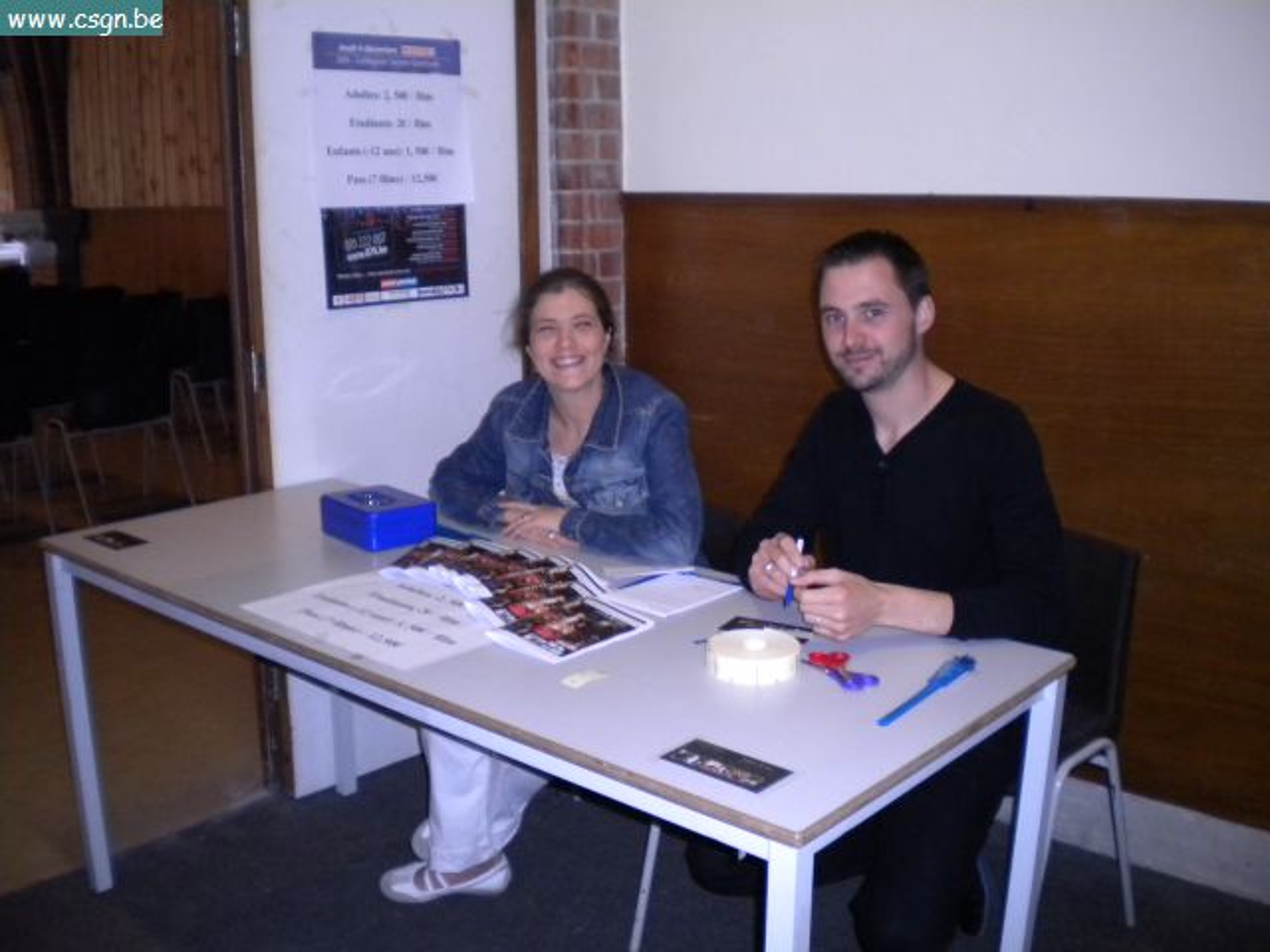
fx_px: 1284
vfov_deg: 40.7
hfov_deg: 52.6
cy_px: 476
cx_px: 635
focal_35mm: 35
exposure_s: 1/30
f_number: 3.1
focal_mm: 6.3
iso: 400
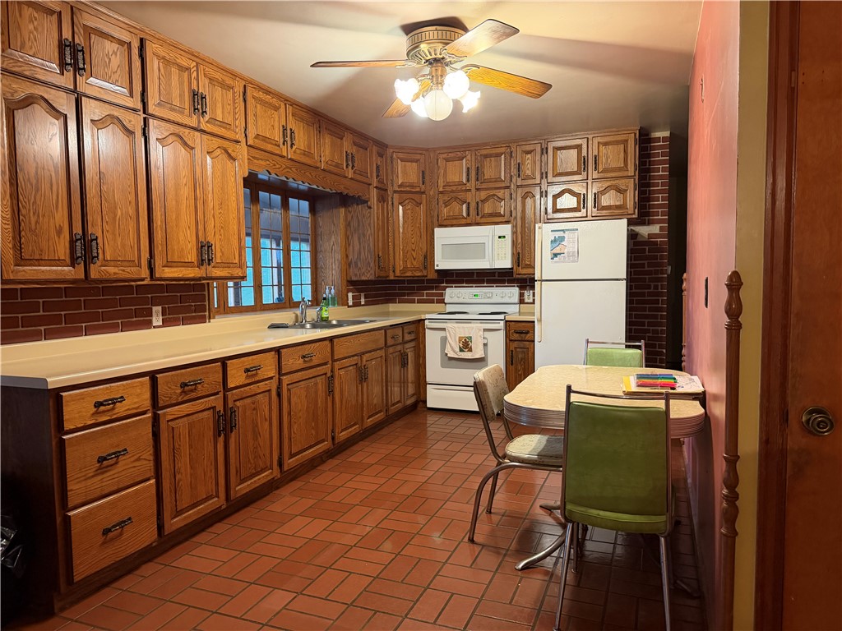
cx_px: 421
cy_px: 316
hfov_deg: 71.6
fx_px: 584
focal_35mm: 24
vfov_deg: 56.8
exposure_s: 1/60
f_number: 1.78
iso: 640
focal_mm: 6.76
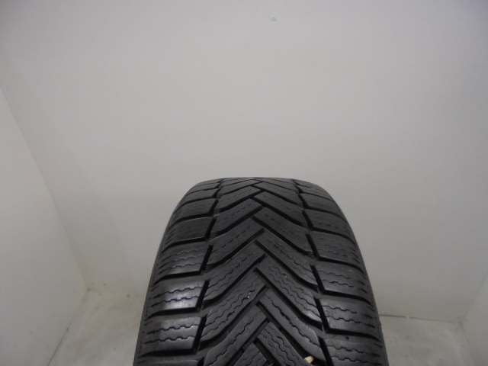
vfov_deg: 53.1
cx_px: 244
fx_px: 367
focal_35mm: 26
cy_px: 183
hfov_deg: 67.3
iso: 100
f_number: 3.5
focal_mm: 4.6
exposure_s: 1/30
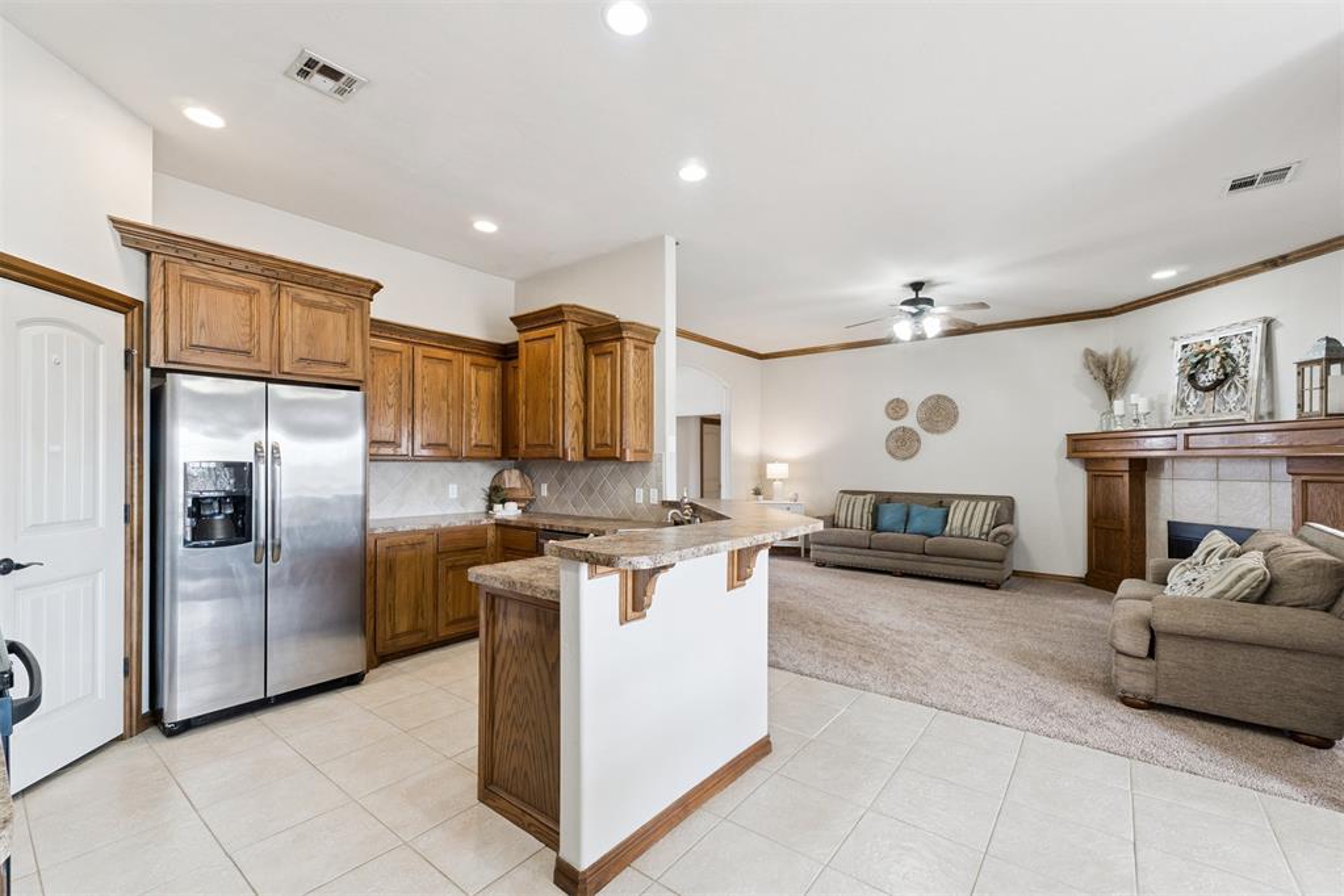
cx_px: 672
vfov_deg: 77.3
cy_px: 448
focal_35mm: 15
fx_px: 560
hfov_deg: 100.4
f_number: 7.1
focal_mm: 10
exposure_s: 1/40
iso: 200
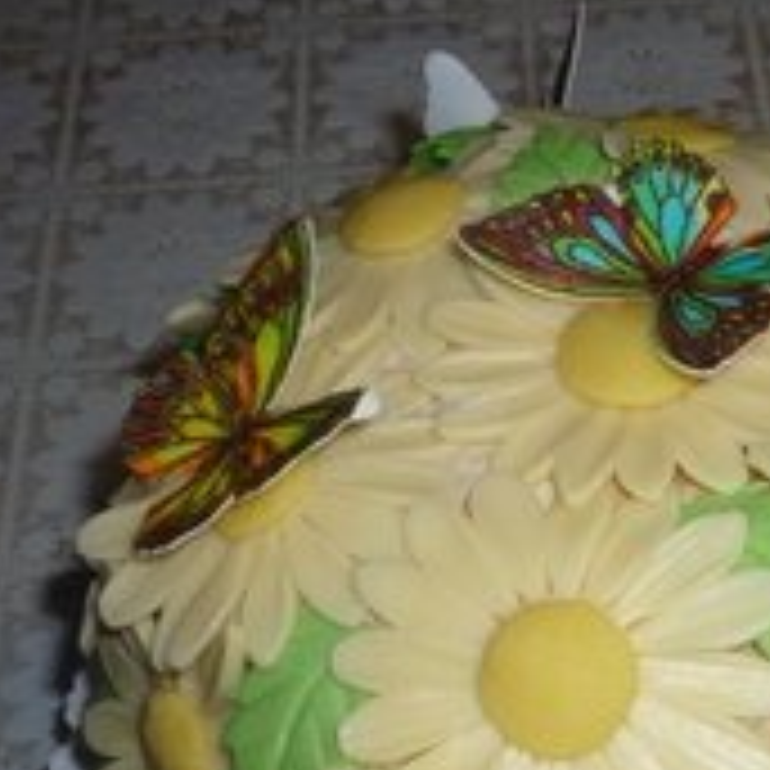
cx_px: 702
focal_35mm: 70
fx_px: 1762
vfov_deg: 24.1
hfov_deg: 23.9
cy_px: 666
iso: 100
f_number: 4
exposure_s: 1/30
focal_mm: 5.2
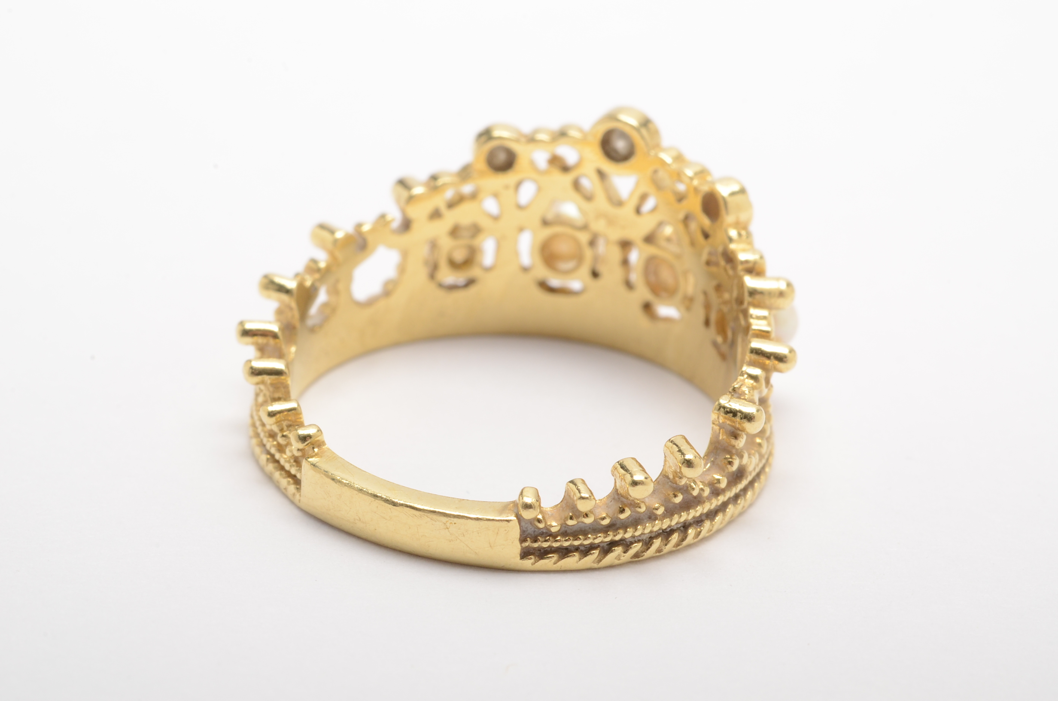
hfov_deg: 22.7
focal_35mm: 90
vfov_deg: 15.1
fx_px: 2640
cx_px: 529
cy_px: 350
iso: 400
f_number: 20
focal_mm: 60
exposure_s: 1/160
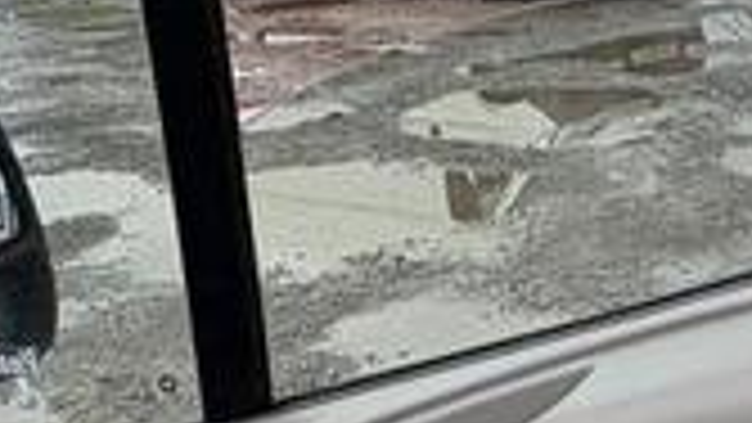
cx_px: 1027
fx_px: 1635
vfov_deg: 14.7
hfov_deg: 22.6
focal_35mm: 82
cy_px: 333
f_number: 2.2
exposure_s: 1/403
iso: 40
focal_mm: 2.22
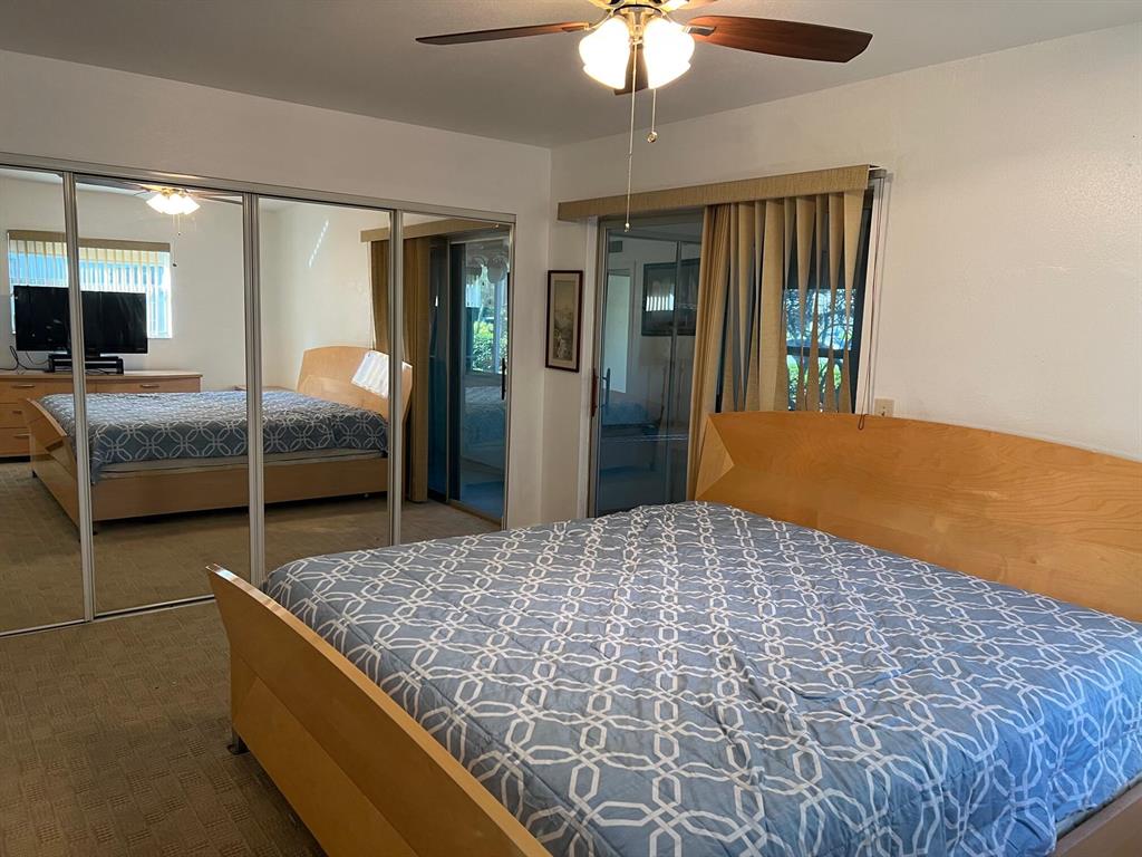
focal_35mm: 26
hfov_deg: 67.3
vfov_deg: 53.1
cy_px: 428
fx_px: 858
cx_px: 571
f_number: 1.5
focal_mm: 5.7
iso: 125
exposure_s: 1/60
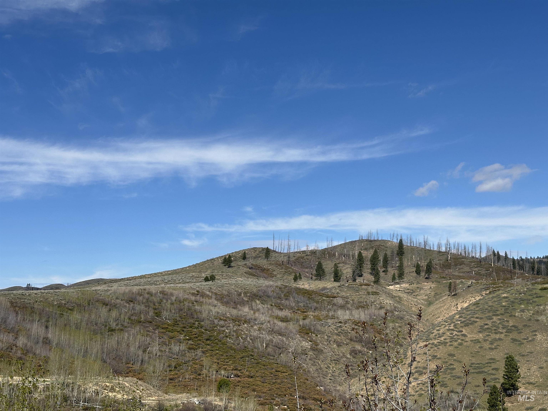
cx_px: 274
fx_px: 760
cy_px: 206
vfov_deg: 30.3
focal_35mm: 48
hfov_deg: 39.7
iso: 64
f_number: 1.78
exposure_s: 1/6211
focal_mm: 6.86
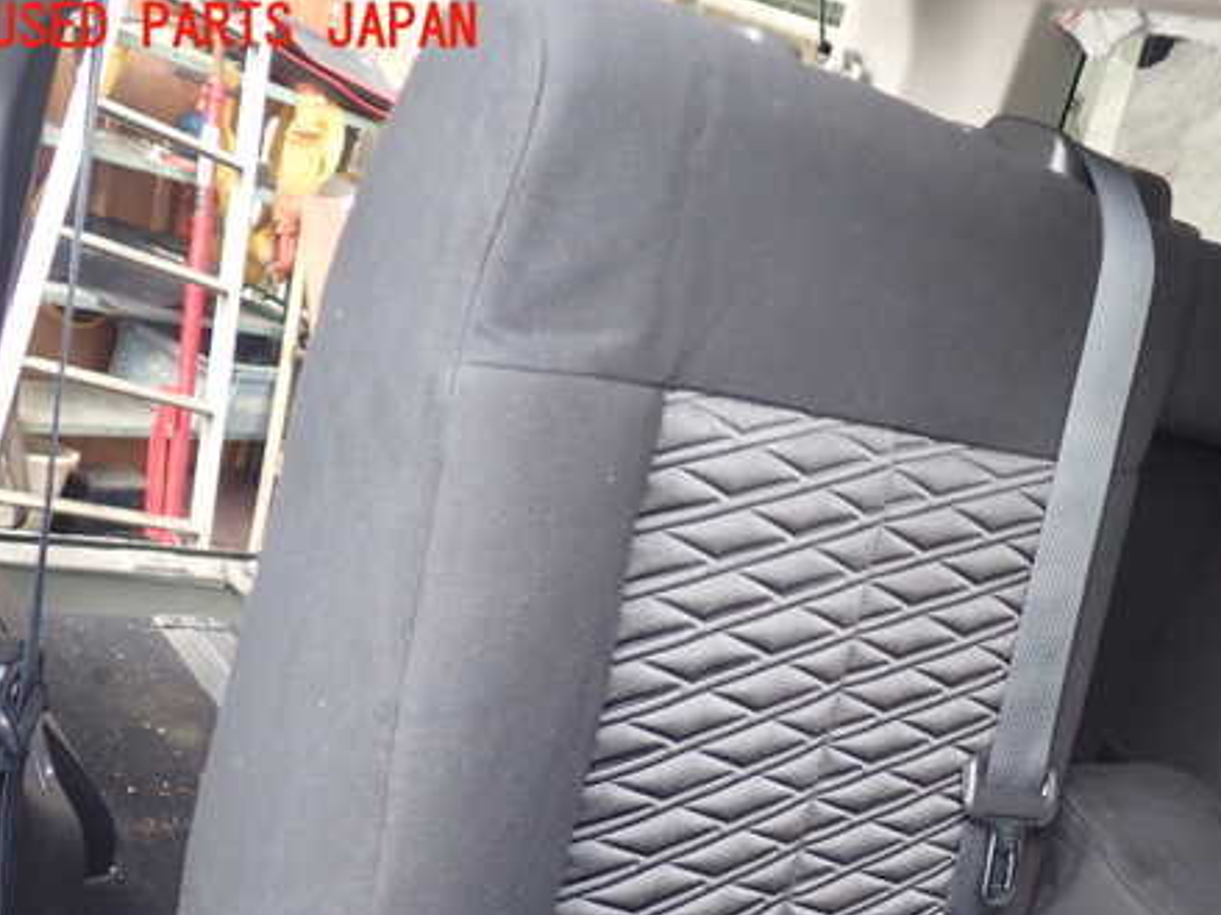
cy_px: 620
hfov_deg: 45.2
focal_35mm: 41
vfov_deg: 34.7
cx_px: 807
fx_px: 1446
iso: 200
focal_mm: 5.4
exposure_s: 1/50
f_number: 2.3
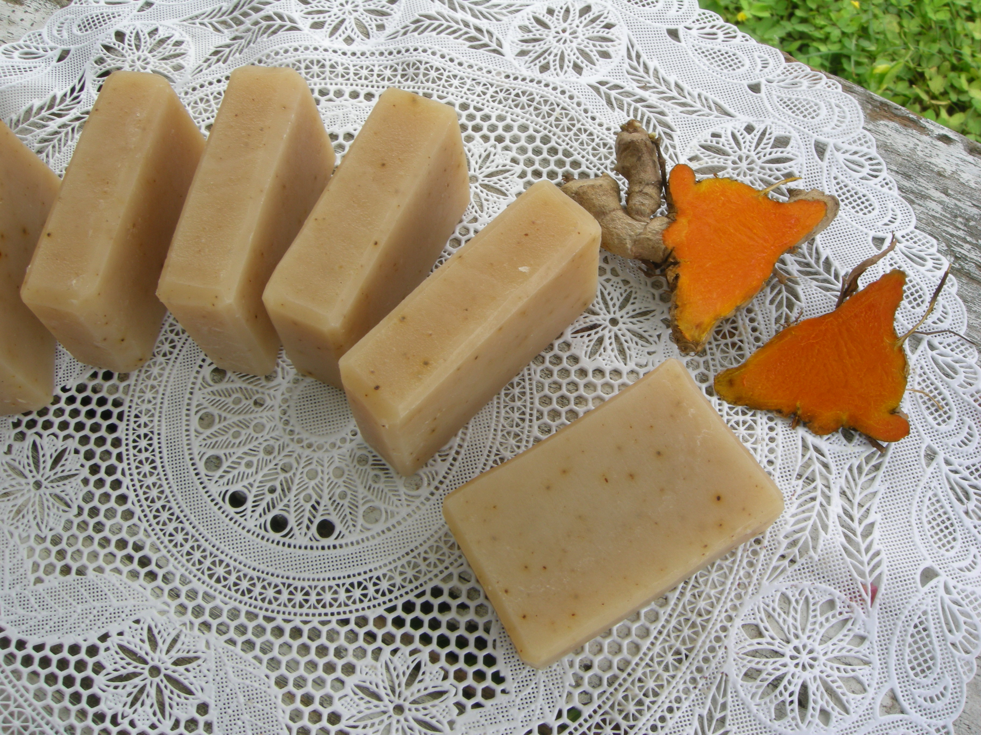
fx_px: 1020
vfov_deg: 39.7
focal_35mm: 36
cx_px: 490
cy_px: 368
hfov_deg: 51.4
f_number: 7.6
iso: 64
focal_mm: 7.5
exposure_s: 1/15
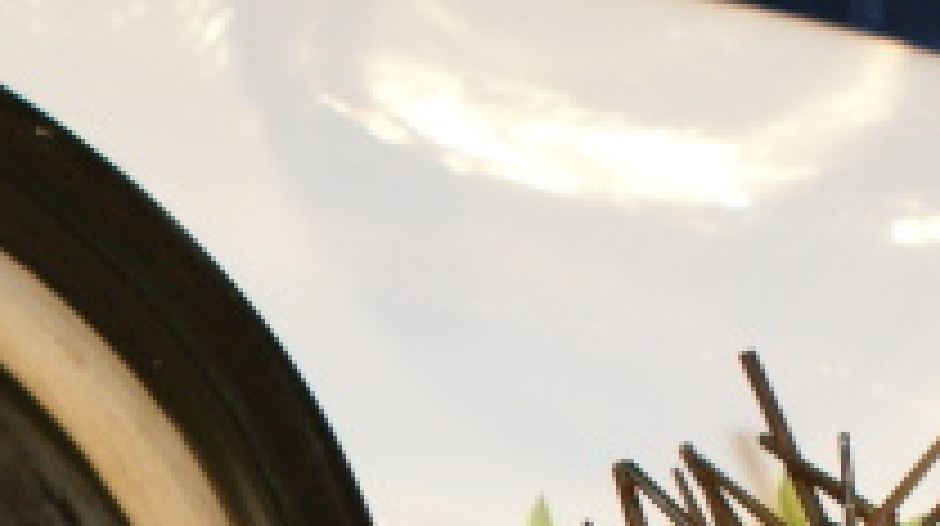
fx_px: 5751
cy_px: 1099
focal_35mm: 231
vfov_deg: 5.1
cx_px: -211
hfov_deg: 9.2
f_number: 5.6
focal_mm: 30
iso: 400
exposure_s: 1/80
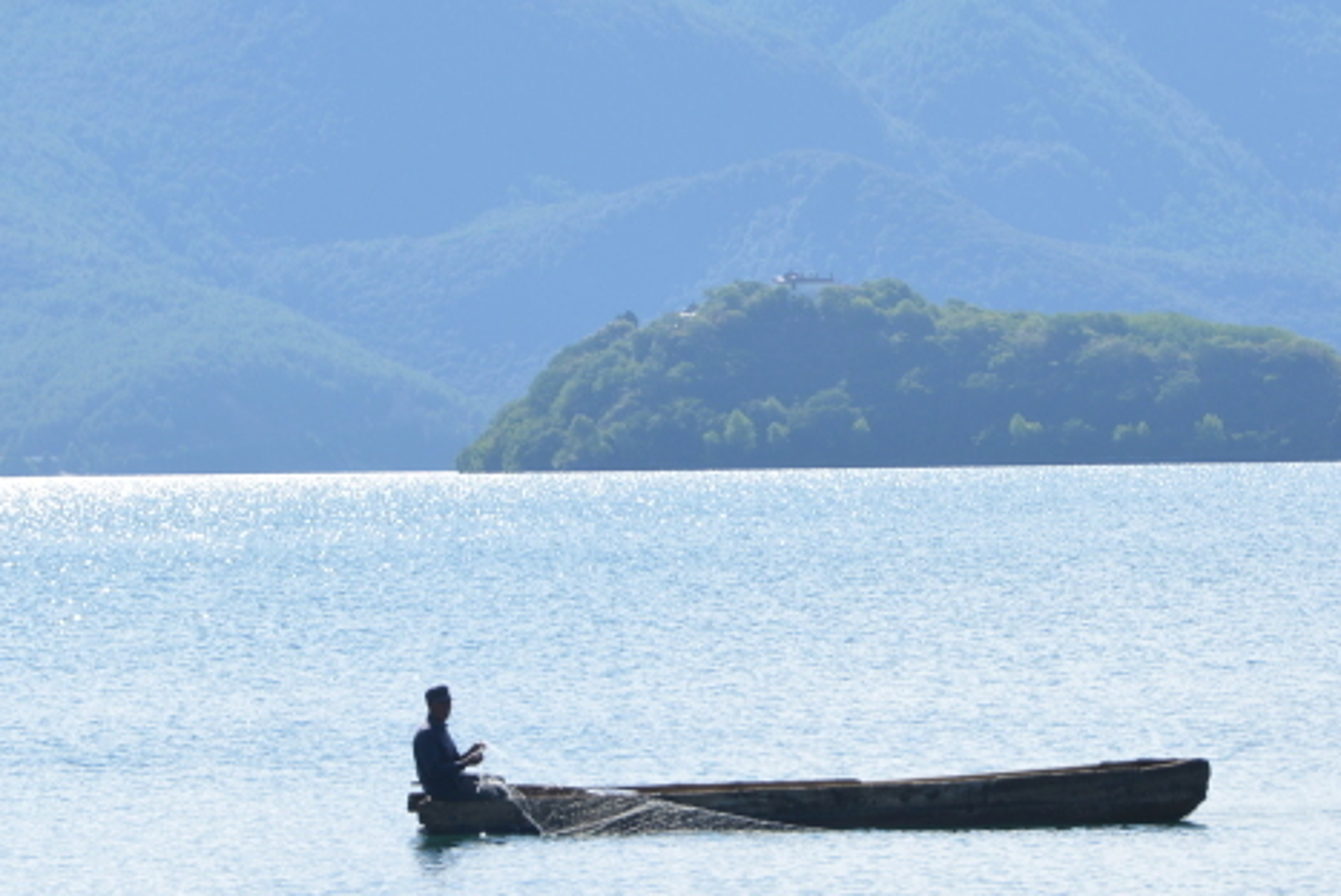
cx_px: 744
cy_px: 452
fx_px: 12862
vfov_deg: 4.0
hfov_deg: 6.0
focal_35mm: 345
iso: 100
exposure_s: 1/200
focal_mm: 105
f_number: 8
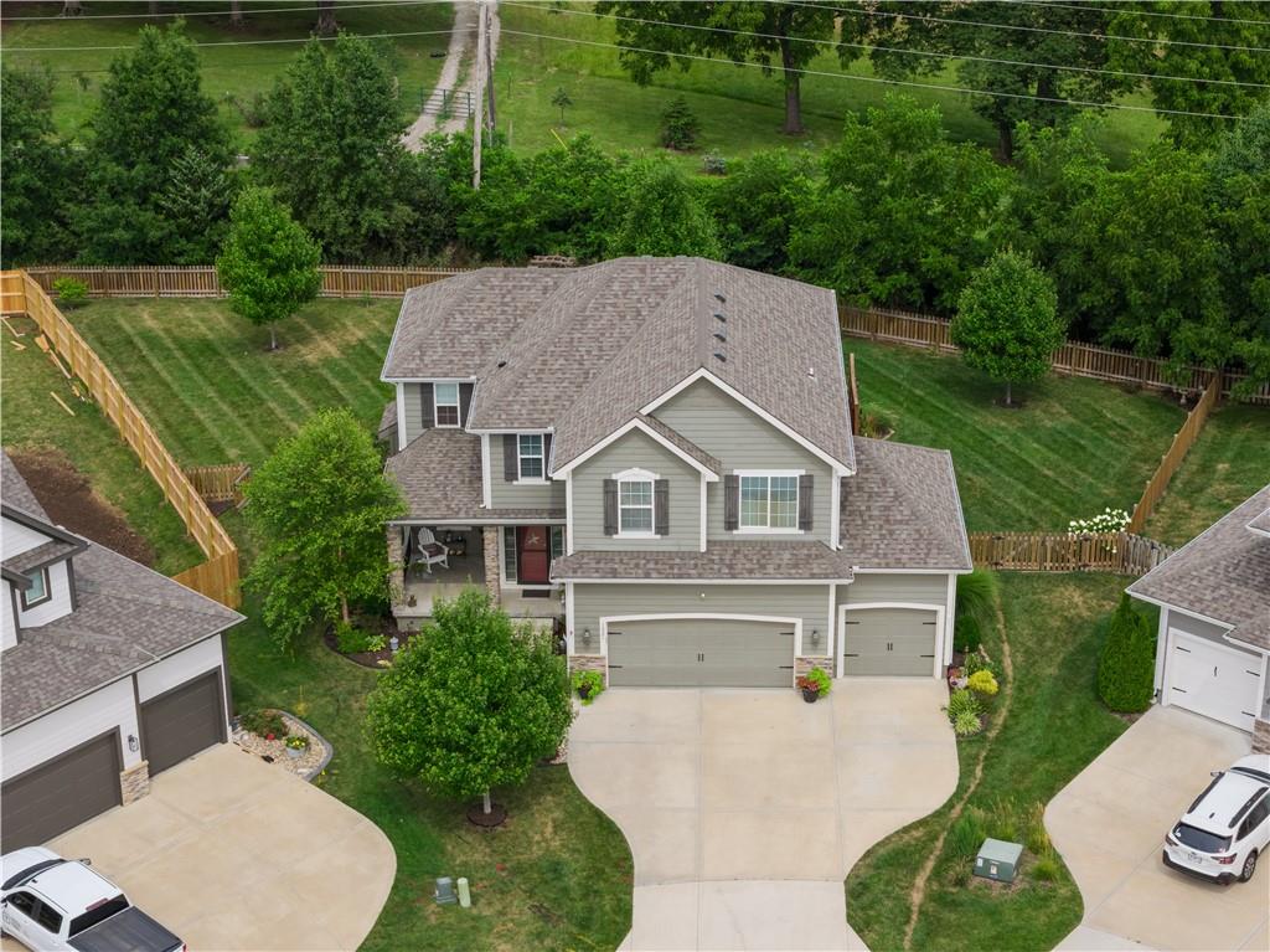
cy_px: 476
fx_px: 2567
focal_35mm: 70
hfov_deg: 27.8
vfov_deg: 21.0
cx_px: 635
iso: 100
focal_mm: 19.35
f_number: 2.8
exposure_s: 1/640
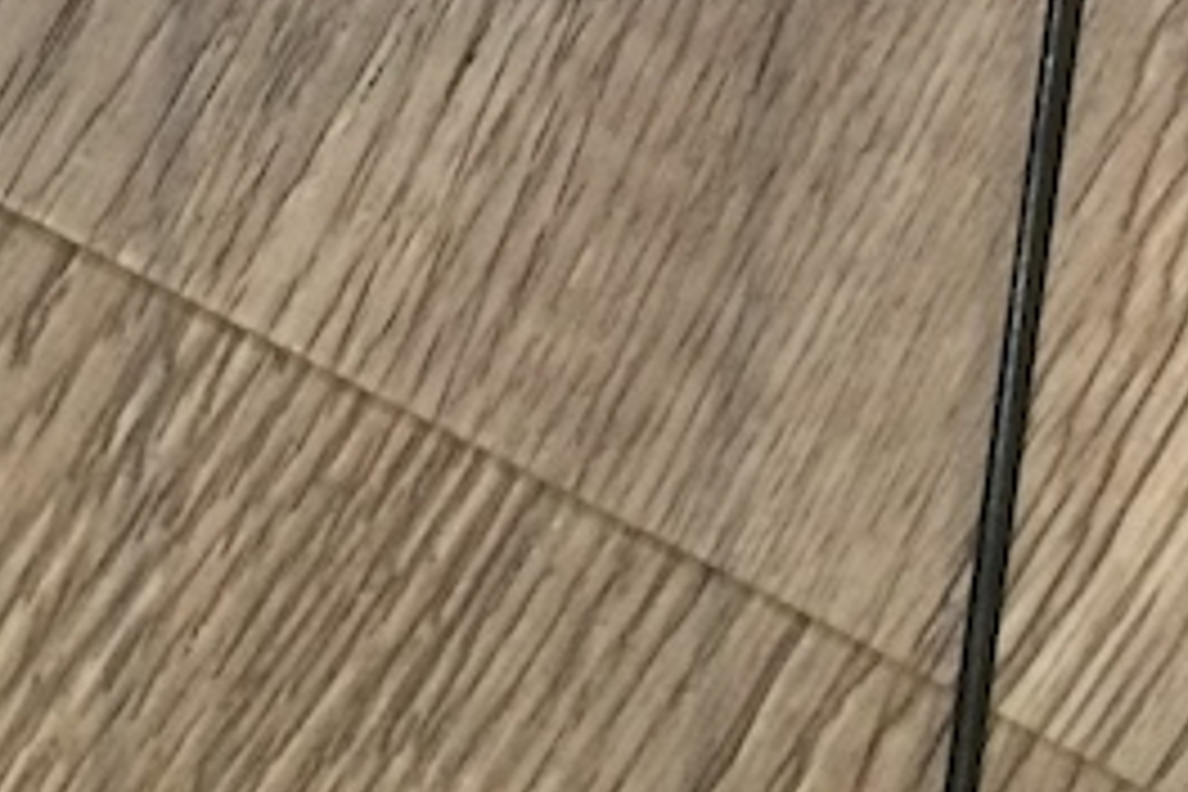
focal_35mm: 117
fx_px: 3861
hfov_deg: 17.4
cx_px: 288
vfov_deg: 11.1
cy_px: -500
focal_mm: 4.15
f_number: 2.2
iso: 160
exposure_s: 1/30
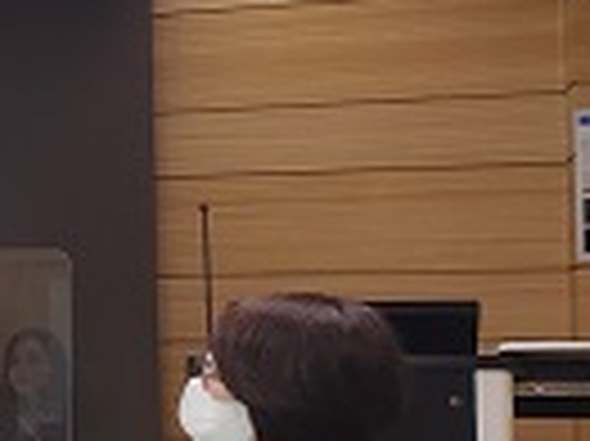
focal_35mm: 132
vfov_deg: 11.2
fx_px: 2248
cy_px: 266
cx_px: -1067
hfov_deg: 11.0
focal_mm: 5.4
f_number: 1.8
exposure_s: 1/120
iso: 125
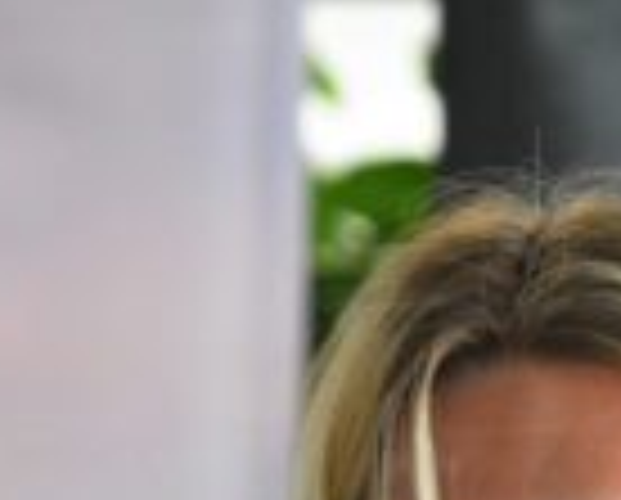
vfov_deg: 1.8
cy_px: 635
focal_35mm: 886
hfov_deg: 2.2
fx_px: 16319
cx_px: 637
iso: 5000
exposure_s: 1/250
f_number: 5.6
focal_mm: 200
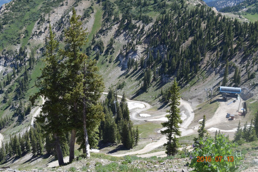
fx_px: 290
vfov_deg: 33.0
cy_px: 86
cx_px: 129
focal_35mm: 40
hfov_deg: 47.9
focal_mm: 27
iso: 200
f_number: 8
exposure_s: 1/250
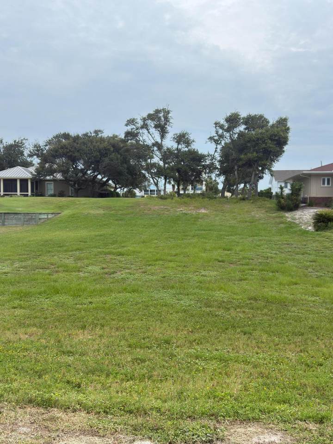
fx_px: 423
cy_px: 222
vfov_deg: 55.4
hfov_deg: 42.9
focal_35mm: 33
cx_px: 166
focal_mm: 6.76
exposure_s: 1/3401
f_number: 1.78
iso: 100
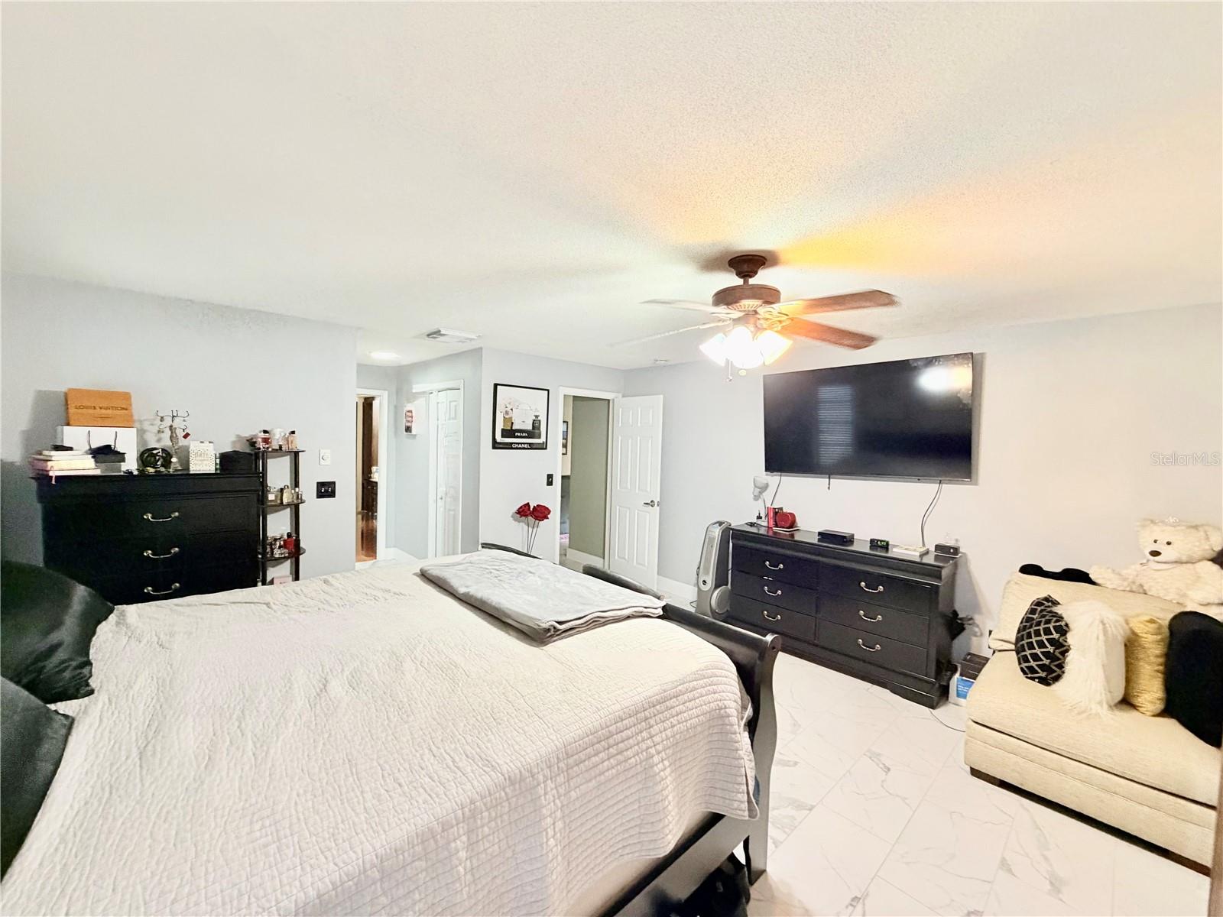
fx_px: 495
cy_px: 458
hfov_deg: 102.1
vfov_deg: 85.7
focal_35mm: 14
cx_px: 612
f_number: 2.2
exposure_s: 1/60
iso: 400
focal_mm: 2.22
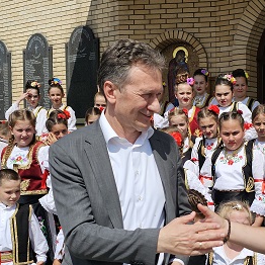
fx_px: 537
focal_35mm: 62
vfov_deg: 27.6
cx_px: 236
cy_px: 164
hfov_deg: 26.8
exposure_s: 1/1567
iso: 12
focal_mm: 6.3
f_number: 1.7
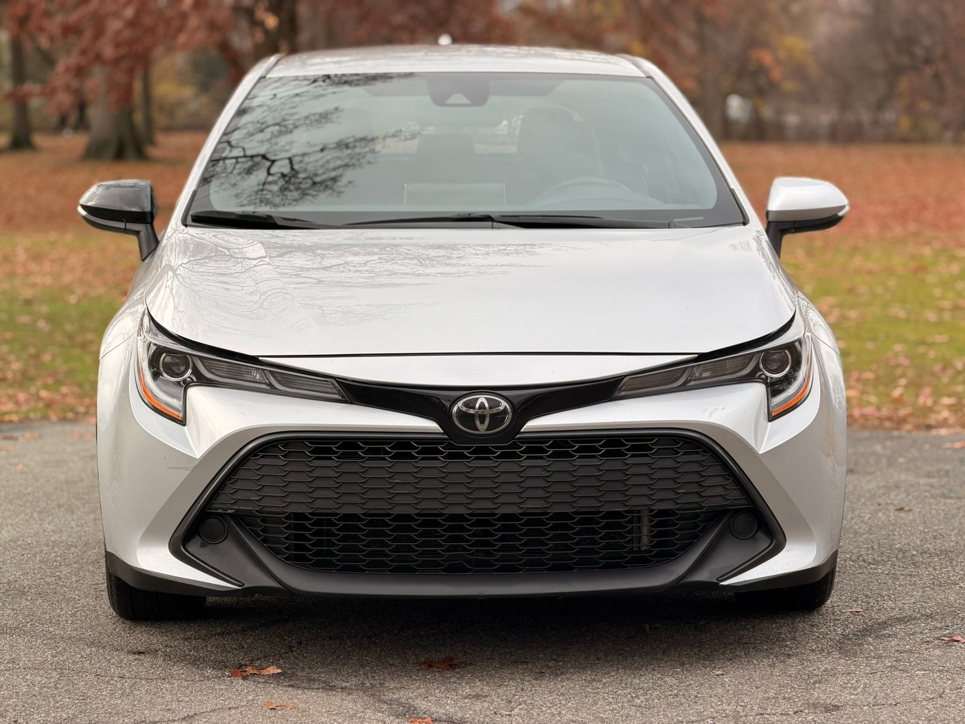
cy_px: 362
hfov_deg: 19.6
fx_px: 2788
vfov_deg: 14.8
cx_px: 482
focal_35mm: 100
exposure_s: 1/121
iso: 50
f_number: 2.8
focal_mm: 16.89
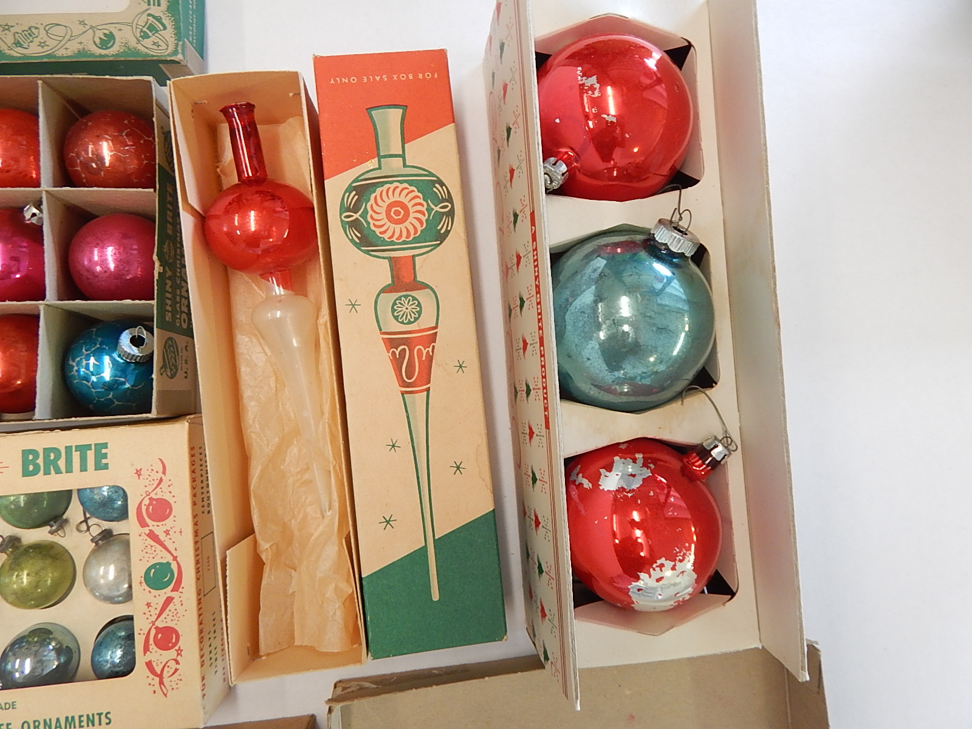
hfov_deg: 76.4
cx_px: 486
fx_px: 618
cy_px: 364
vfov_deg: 61.1
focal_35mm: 22
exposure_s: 1/30
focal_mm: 4
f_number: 3
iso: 200
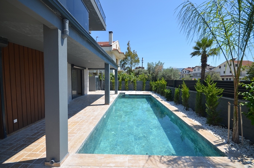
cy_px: 84
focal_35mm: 15
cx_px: 127
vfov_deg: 77.1
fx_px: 106
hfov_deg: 100.5
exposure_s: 1/250
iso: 100
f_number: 8
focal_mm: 10
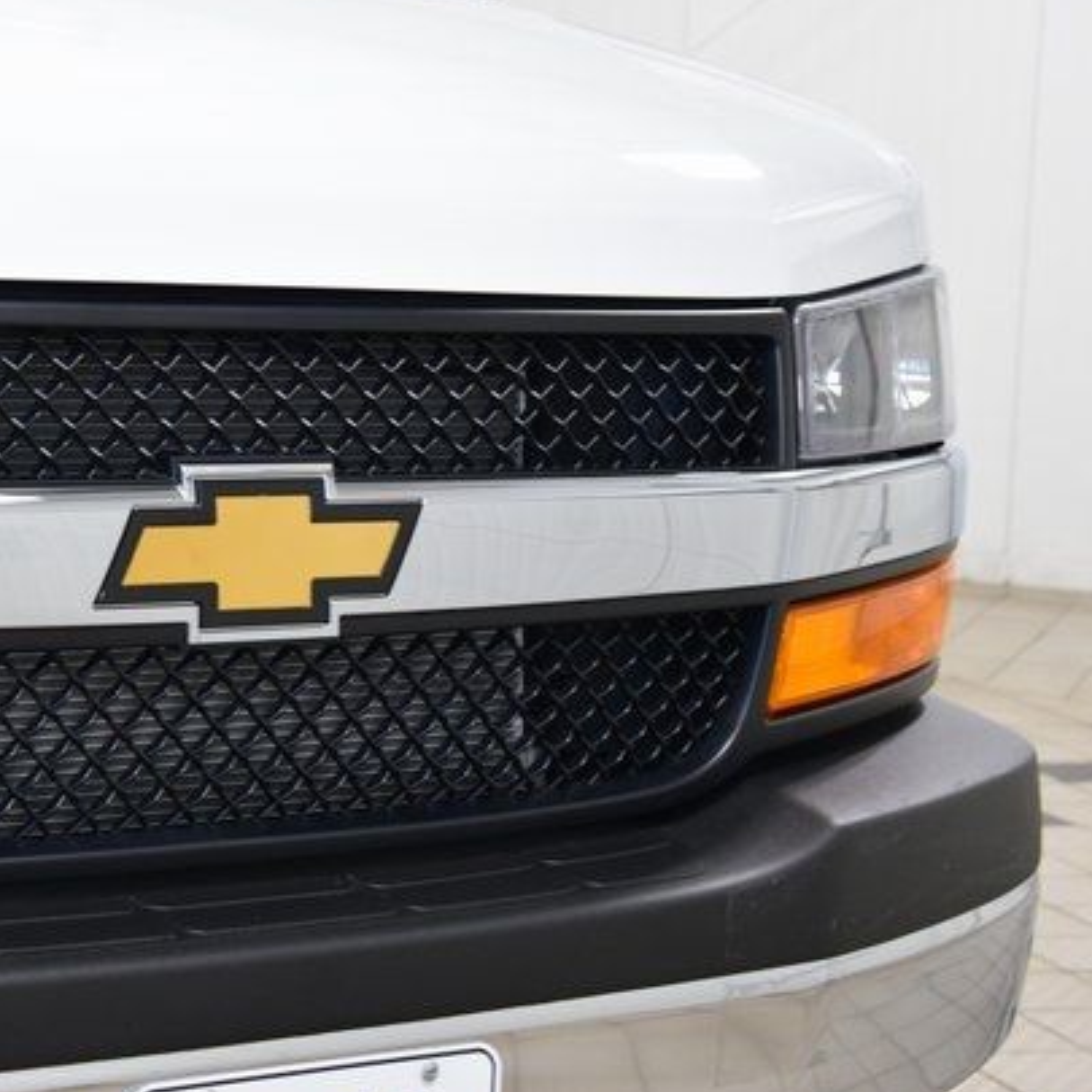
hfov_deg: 19.0
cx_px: 294
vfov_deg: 19.2
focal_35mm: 91
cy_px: 541
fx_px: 3236
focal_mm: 45
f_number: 5.6
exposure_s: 1/60
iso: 1600
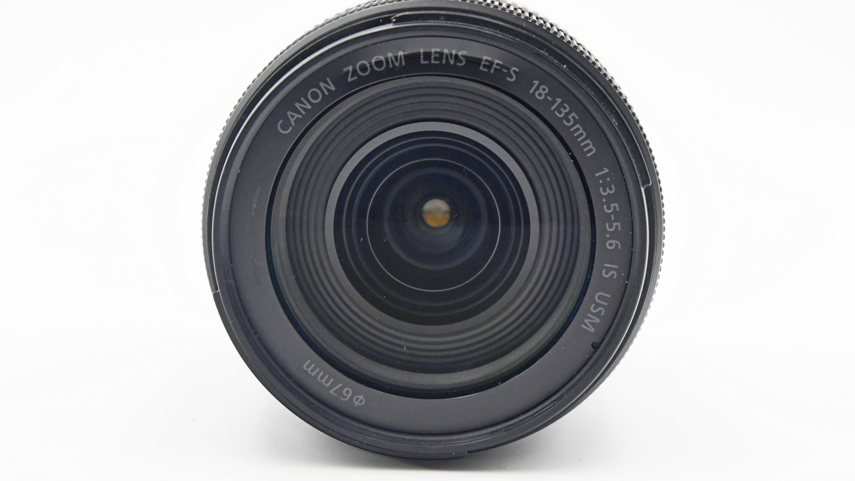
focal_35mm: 102
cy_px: 213
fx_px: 2313
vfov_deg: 11.9
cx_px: 429
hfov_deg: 20.9
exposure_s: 1/100
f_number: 8
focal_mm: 65
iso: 1600
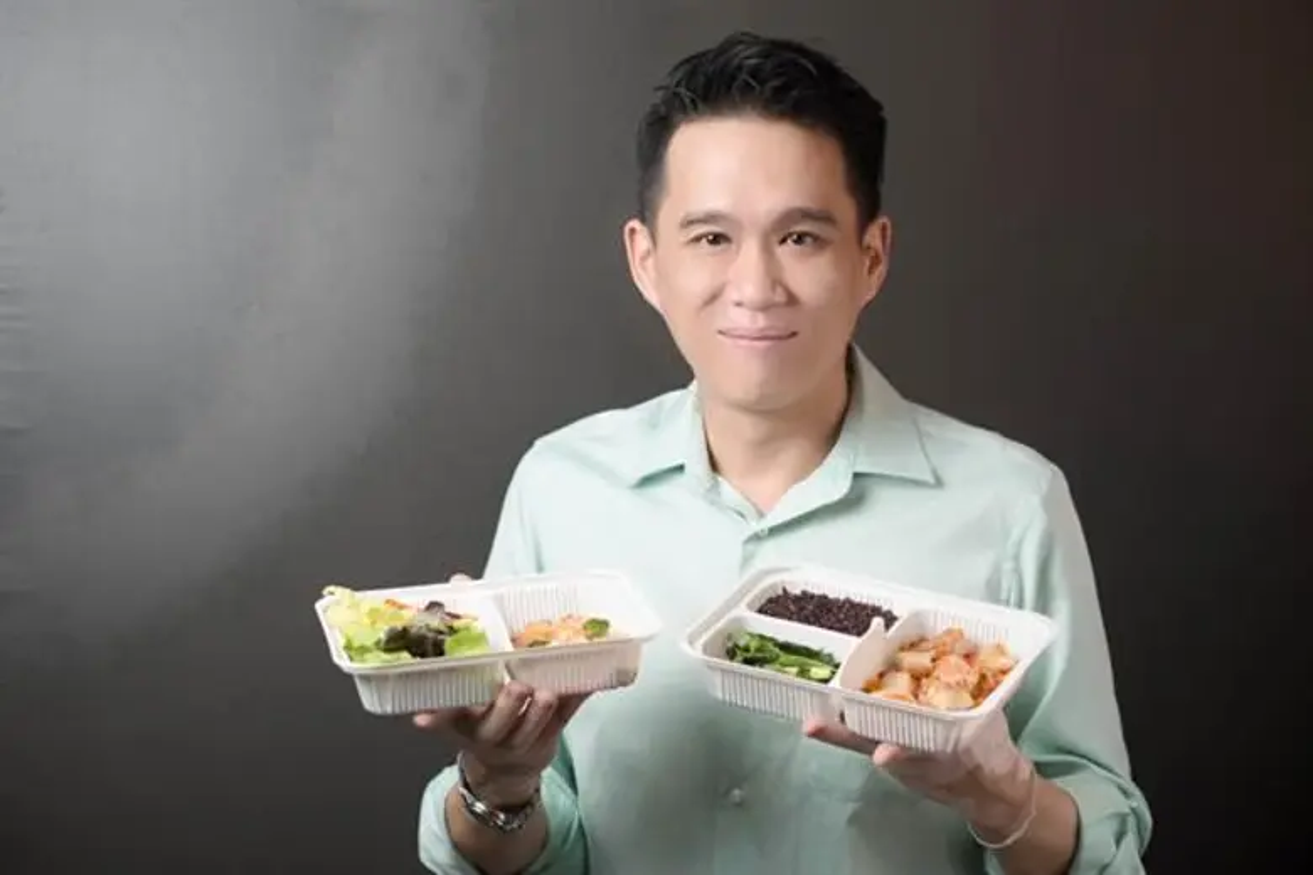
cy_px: 438
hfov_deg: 23.9
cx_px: 656
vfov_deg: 16.1
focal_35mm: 85
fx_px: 3100
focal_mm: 85
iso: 50
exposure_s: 1/160
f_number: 7.1
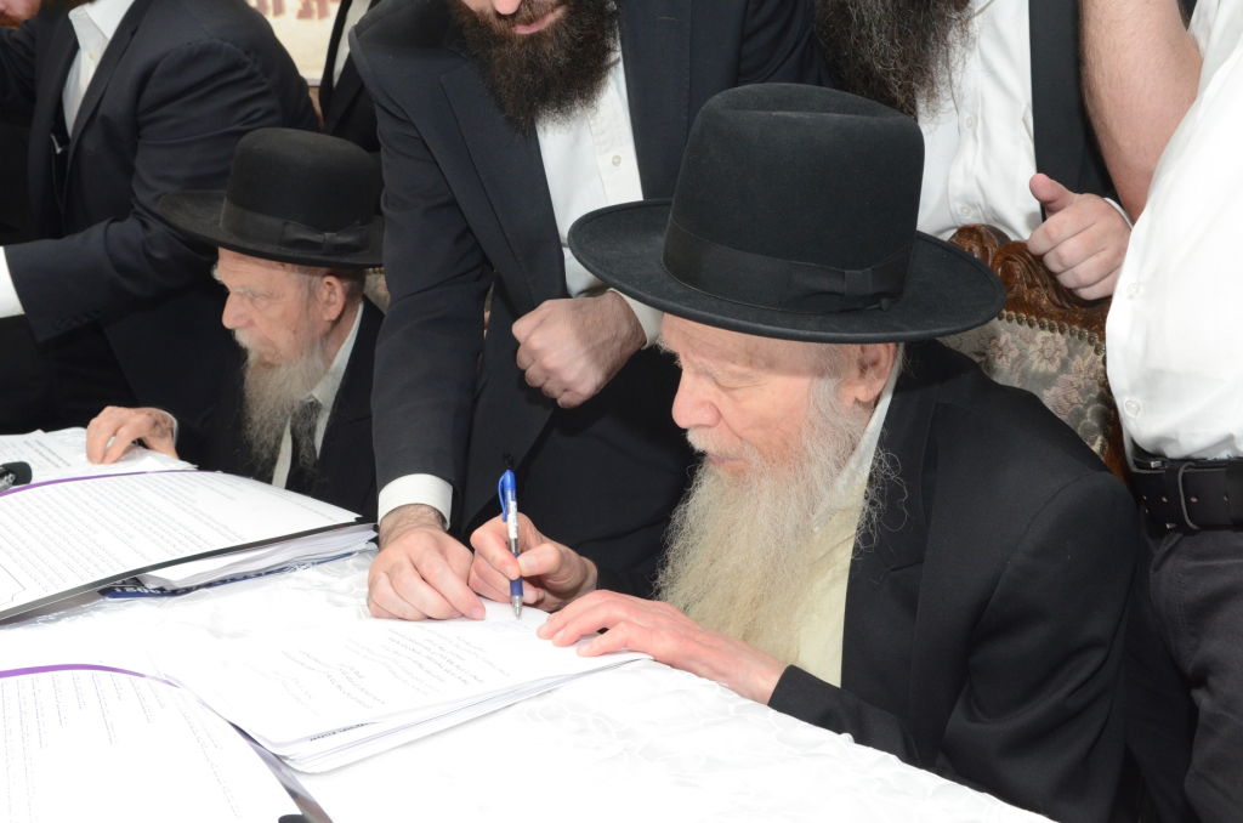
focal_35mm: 36
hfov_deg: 53.2
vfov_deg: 36.7
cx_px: 622
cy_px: 412
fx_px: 1240
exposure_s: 1/200
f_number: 7.1
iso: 1600
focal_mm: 24
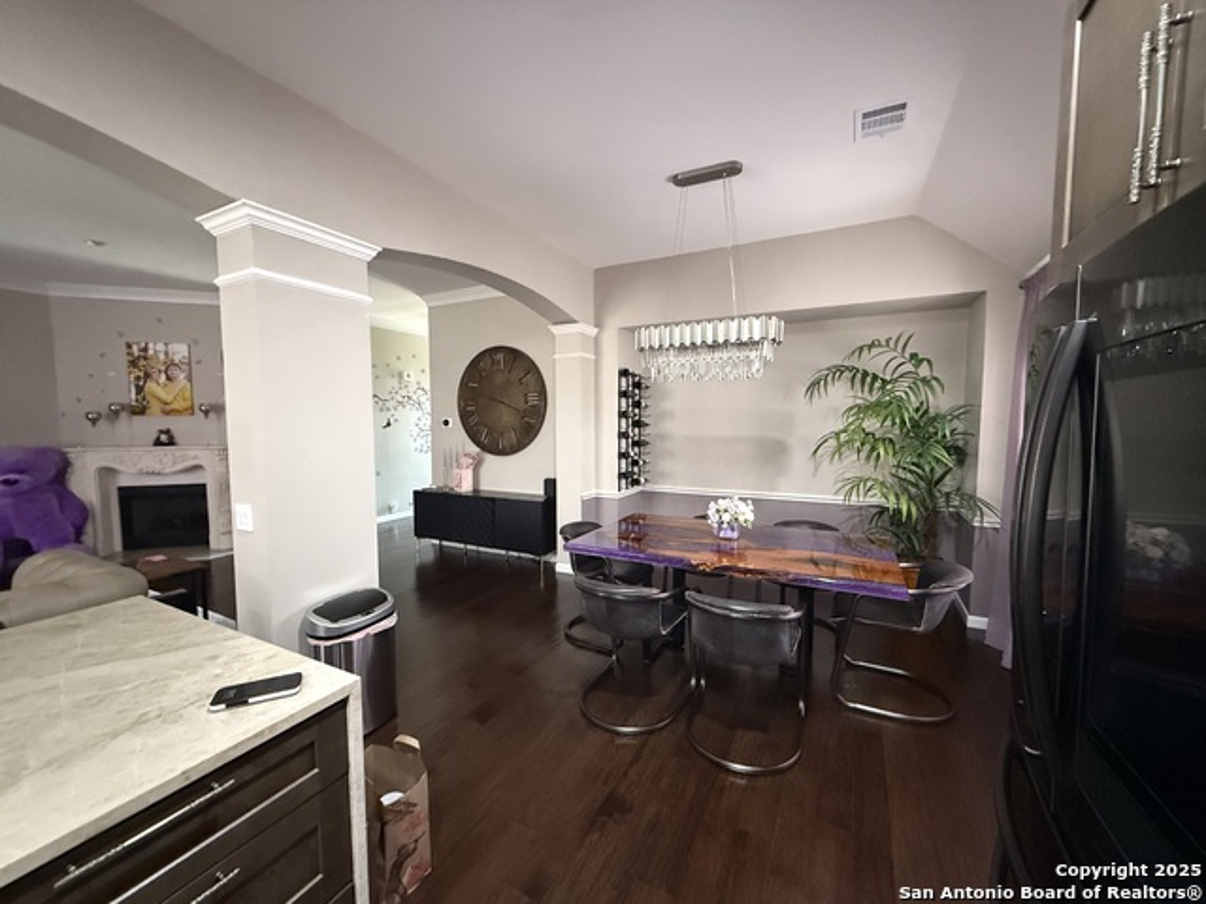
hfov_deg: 102.1
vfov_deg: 85.7
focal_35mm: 14
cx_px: 603
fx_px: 488
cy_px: 452
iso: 1250
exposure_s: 1/60
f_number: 2.2
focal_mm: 2.22
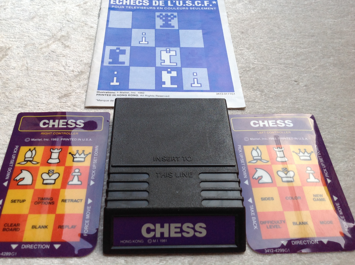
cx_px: 172
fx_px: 389
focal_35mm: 38
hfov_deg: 49.0
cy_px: 121
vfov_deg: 37.6
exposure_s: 1/60
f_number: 2.4
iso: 50
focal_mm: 4.28
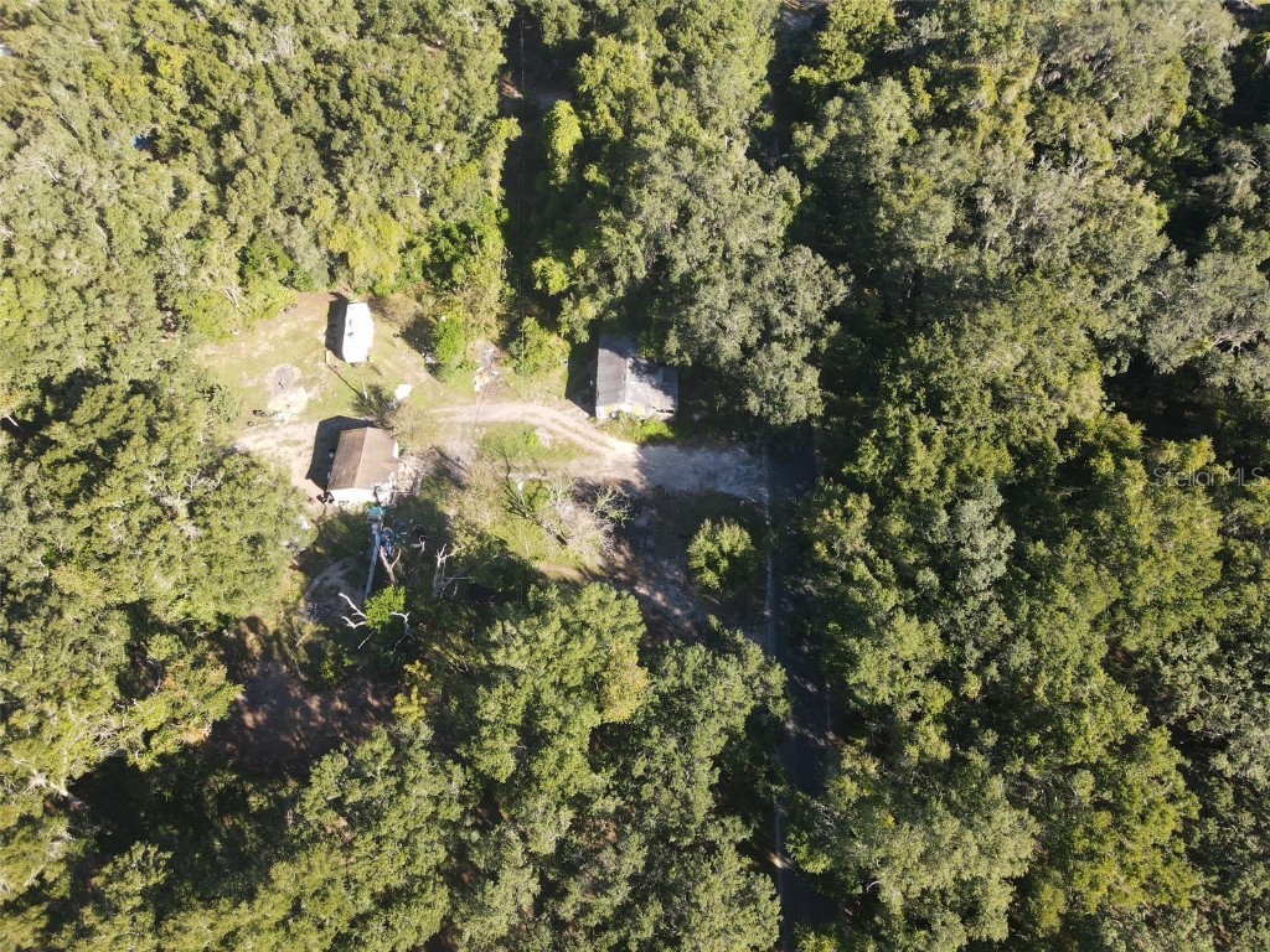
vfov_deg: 56.8
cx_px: 635
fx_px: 881
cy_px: 476
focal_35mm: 24
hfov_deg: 71.6
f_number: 2.8
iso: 100
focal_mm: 4.5
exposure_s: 1/160
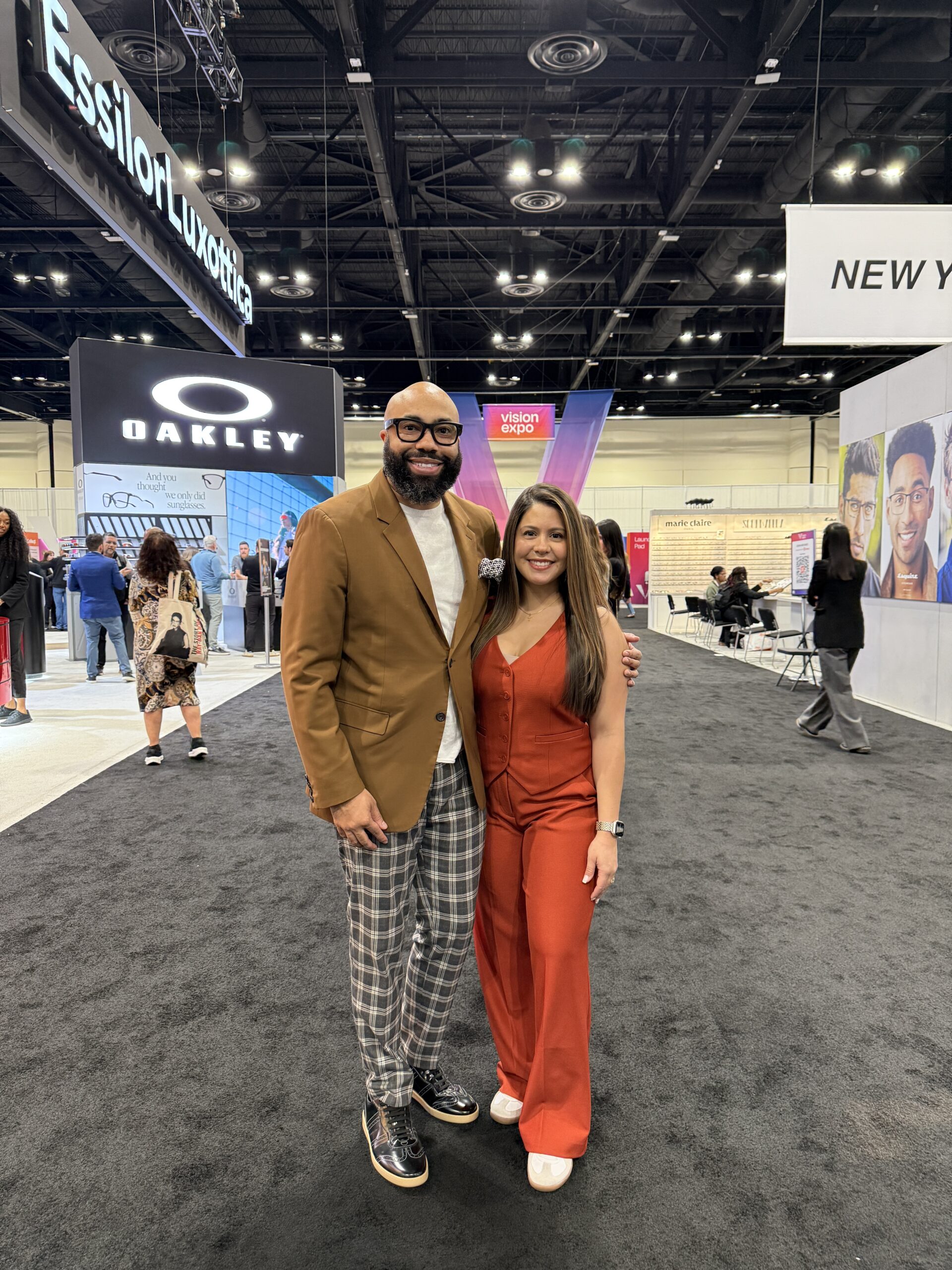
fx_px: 880
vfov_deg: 71.6
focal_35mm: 24
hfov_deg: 56.8
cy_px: 635
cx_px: 476
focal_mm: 6.76
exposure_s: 1/60
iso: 320
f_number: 1.78
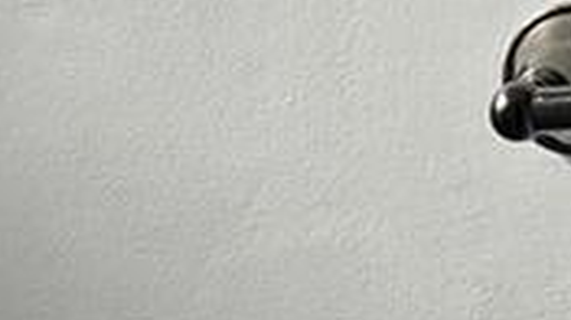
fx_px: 2601
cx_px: 29
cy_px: 650
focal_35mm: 172
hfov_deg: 12.4
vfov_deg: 6.8
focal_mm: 5.4
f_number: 1.8
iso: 25
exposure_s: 1/120
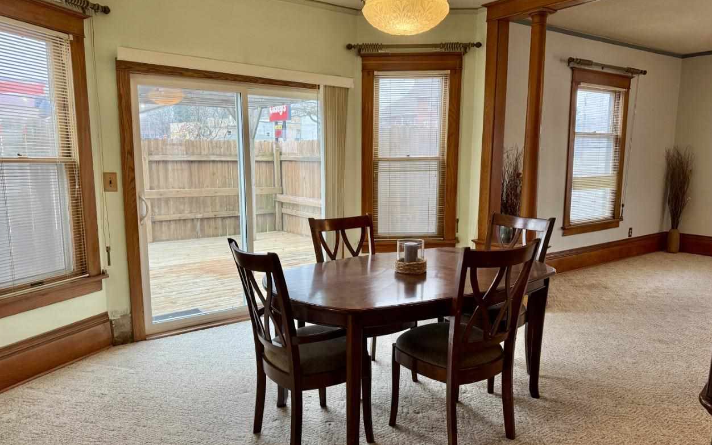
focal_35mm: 26
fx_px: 505
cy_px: 234
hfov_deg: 70.4
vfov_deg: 47.6
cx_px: 355
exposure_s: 1/120
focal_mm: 6.76
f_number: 1.78
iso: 200
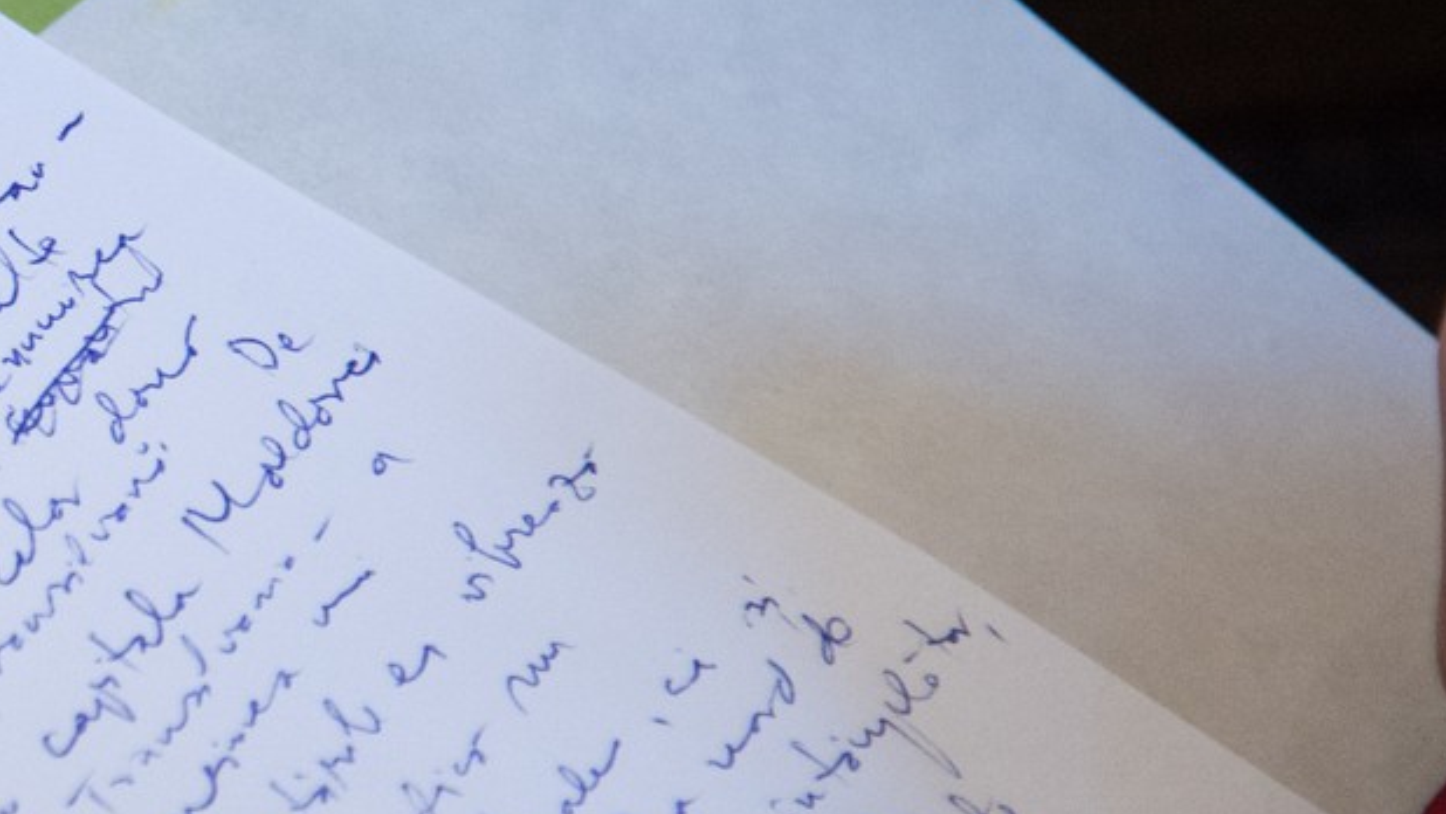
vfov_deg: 1.2
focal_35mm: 974
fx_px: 37355
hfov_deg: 2.2
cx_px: -683
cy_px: 458
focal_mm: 300
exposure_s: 1/160
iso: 2000
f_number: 5.6
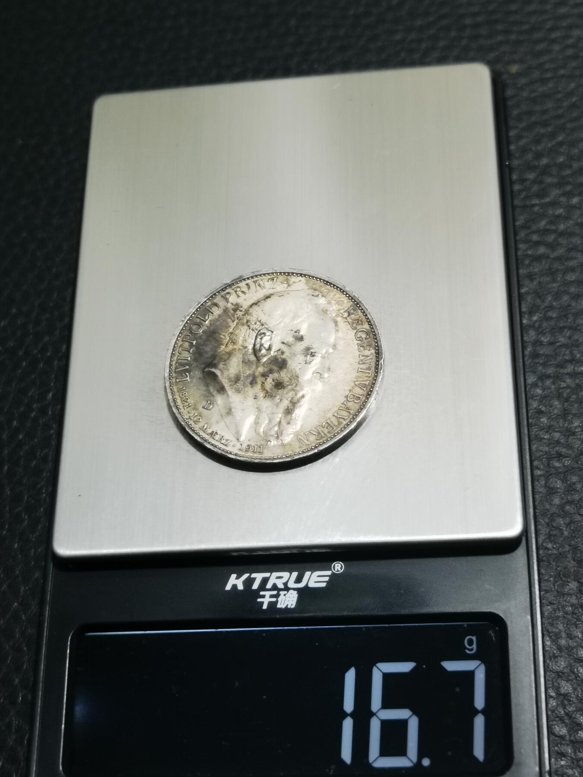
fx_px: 1213
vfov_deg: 35.5
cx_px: 292
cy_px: 388
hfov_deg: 27.0
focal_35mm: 54
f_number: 1.9
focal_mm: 6.67
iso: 125
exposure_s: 1/100
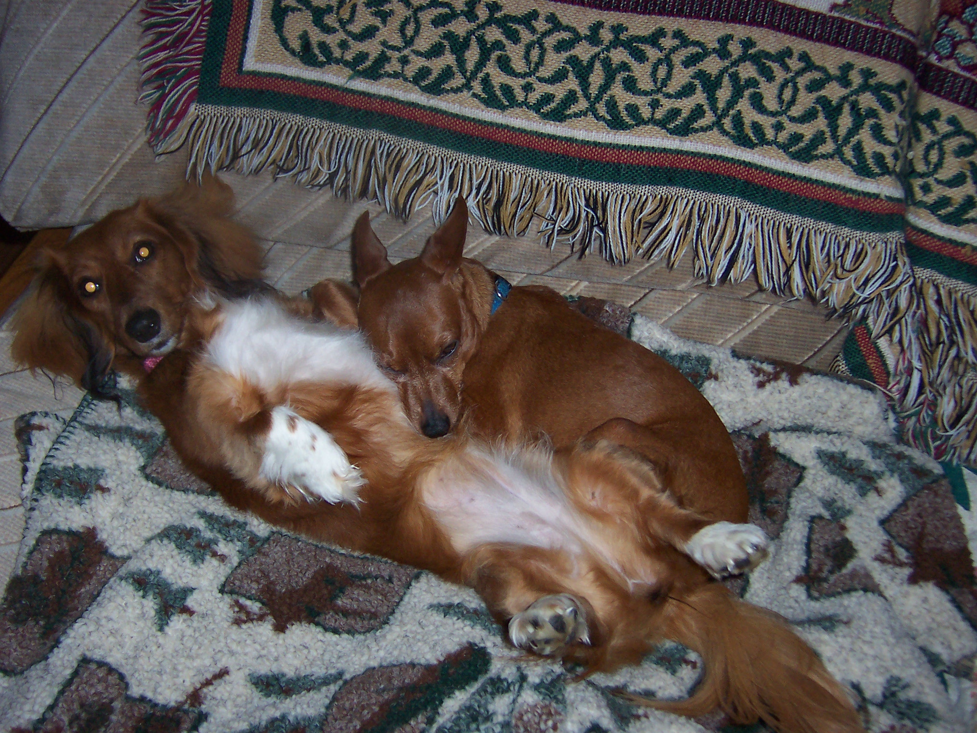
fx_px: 1016
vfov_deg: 39.7
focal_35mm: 36
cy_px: 366
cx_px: 488
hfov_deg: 51.4
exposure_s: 1/60
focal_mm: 5.6
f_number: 2.8
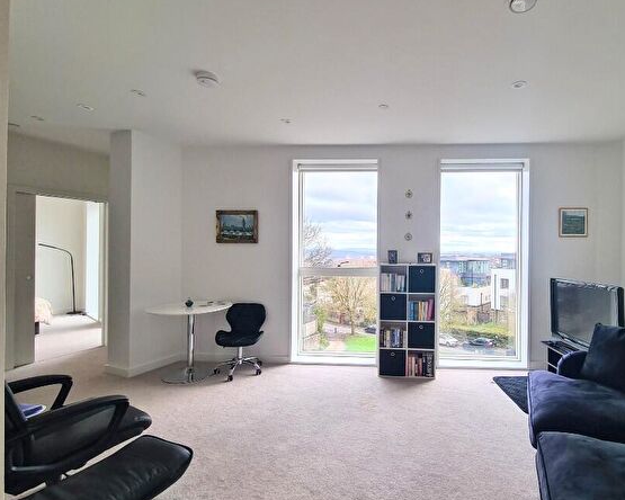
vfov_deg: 80.4
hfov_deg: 91.5
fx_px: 296
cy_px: 249
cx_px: 384
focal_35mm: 16
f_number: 2.2
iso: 50
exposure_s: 1/235
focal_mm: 2.2
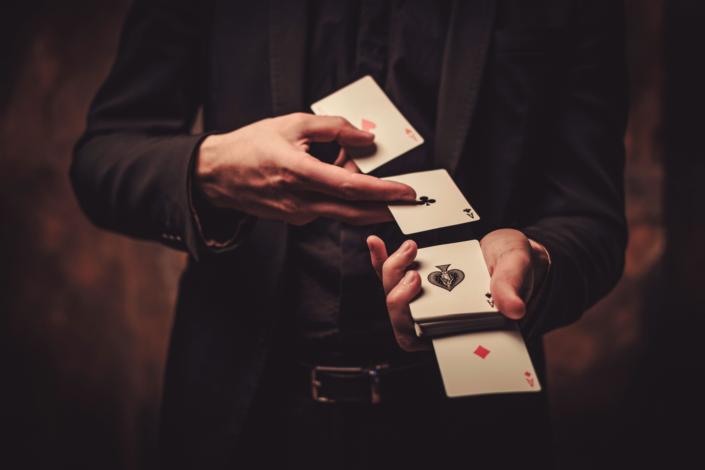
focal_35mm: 53
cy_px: 235
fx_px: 1038
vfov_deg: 25.5
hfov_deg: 37.5
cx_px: 352
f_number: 2
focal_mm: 35
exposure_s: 1/100
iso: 400
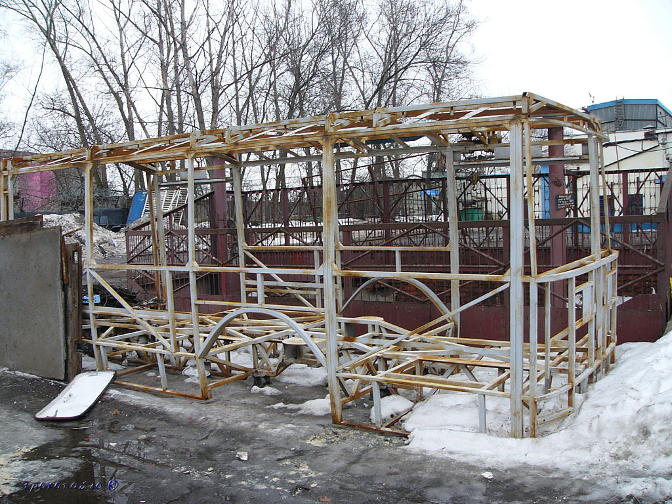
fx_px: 699
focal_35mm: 36
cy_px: 252
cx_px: 336
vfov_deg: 39.7
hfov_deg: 51.4
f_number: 2.8
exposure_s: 1/25
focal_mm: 6
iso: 50
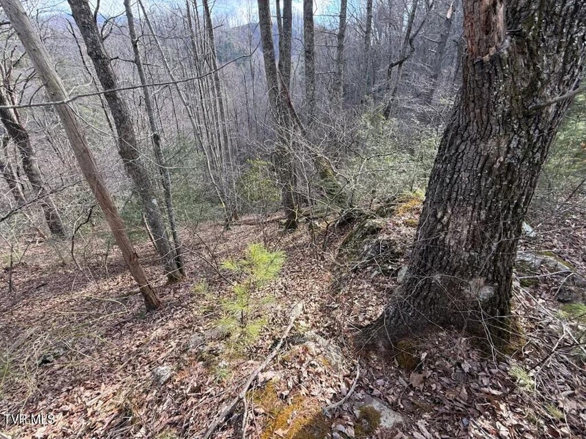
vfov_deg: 85.7
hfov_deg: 102.1
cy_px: 220
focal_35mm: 14
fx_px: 237
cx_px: 293
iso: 50
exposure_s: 1/241
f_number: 2.2
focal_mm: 2.22
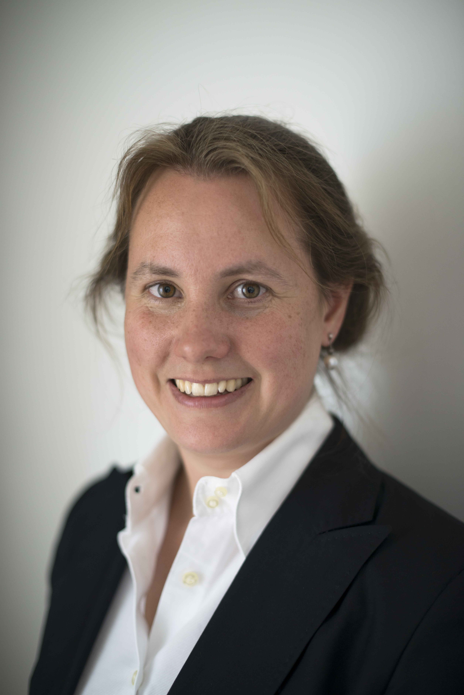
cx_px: 232
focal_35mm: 50
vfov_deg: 39.6
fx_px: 966
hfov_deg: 27.0
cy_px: 348
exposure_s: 1/250
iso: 500
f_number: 1.8
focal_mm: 50
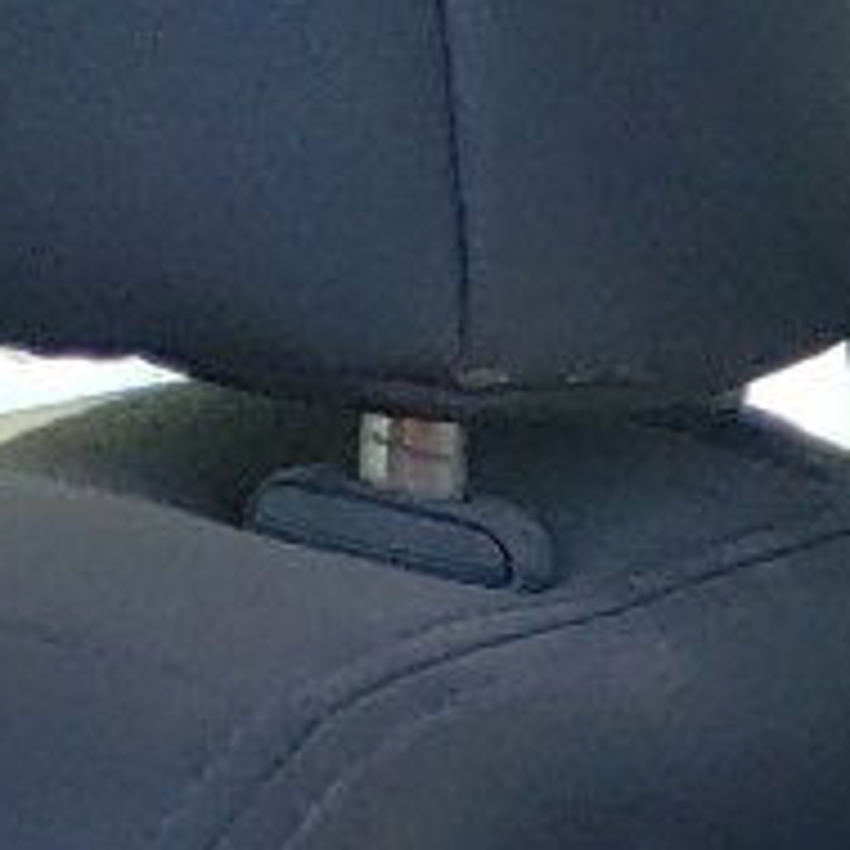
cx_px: 2896
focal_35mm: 195
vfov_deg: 7.9
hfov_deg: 7.4
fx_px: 5417
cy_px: 2442
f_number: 1.5
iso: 50
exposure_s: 1/1111
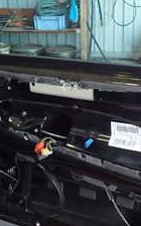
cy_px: 77
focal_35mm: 71
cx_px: 105
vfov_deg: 28.8
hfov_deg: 18.2
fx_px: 437
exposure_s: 1/80
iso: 100
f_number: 2
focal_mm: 4.5
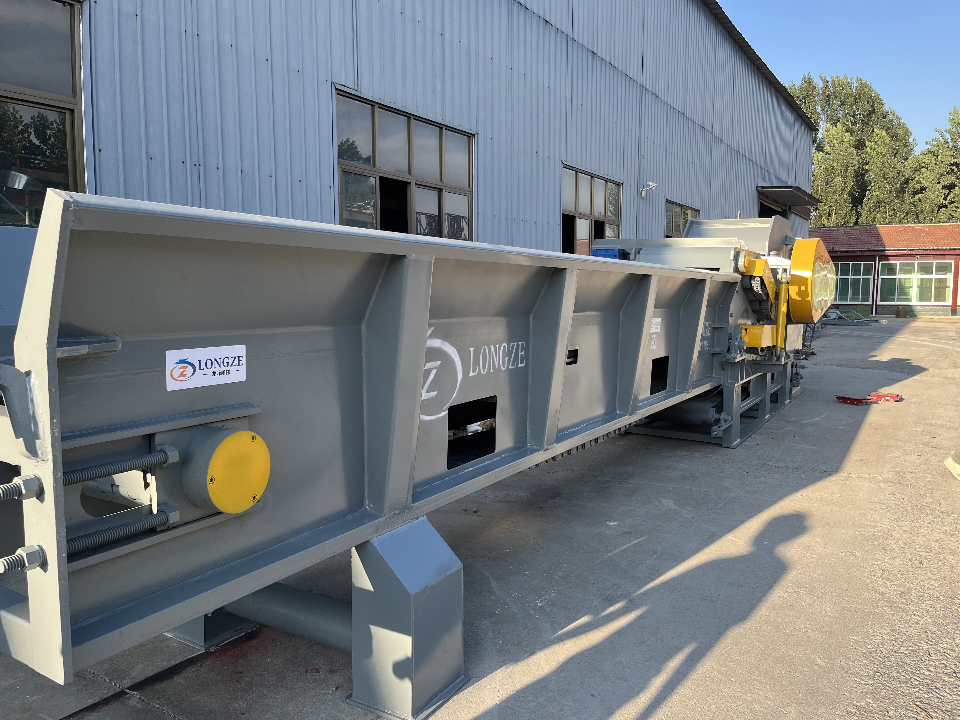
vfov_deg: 53.1
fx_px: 721
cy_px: 360
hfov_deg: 67.3
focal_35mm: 26
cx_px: 480
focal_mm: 5.1
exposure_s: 1/668
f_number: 1.6
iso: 50
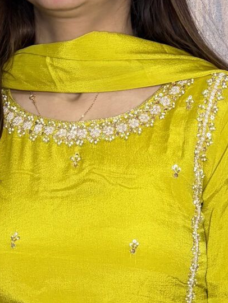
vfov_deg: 14.8
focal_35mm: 123
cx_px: 120
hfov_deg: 12.1
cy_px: 469
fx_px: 1080
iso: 160
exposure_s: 1/50
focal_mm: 5.96
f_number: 1.6
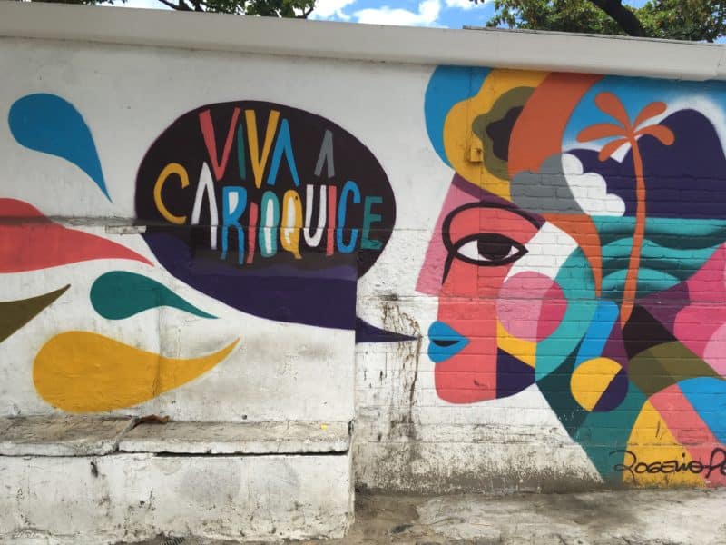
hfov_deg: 61.7
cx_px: 363
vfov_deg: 48.2
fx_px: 608
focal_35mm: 29
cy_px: 272
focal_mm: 4.15
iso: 25
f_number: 2.2
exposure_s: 1/490
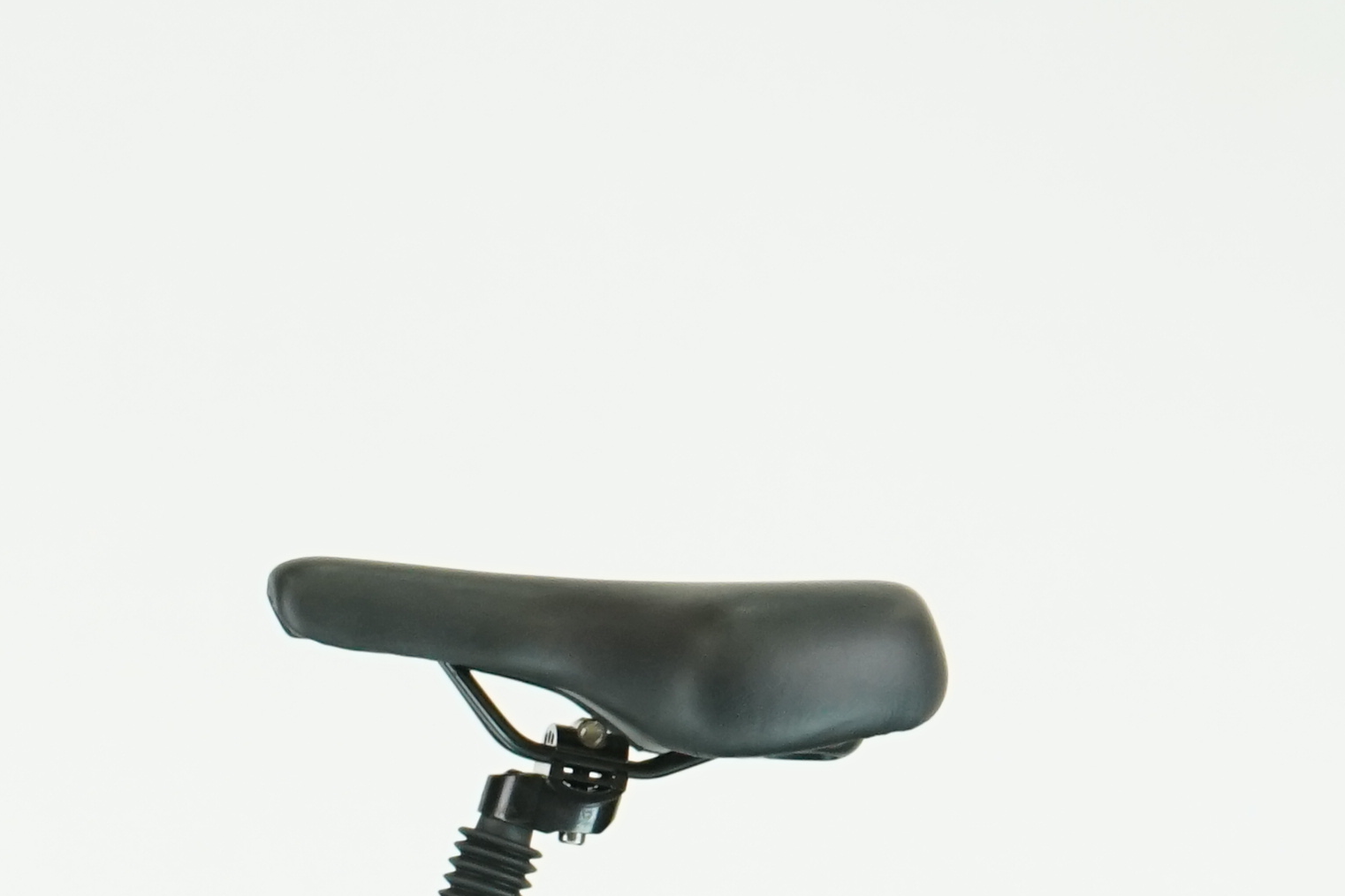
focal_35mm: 209
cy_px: 1592
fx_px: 7806
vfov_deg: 6.4
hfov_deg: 9.8
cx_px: -112
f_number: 5.6
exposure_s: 1/200
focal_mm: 53
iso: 1600
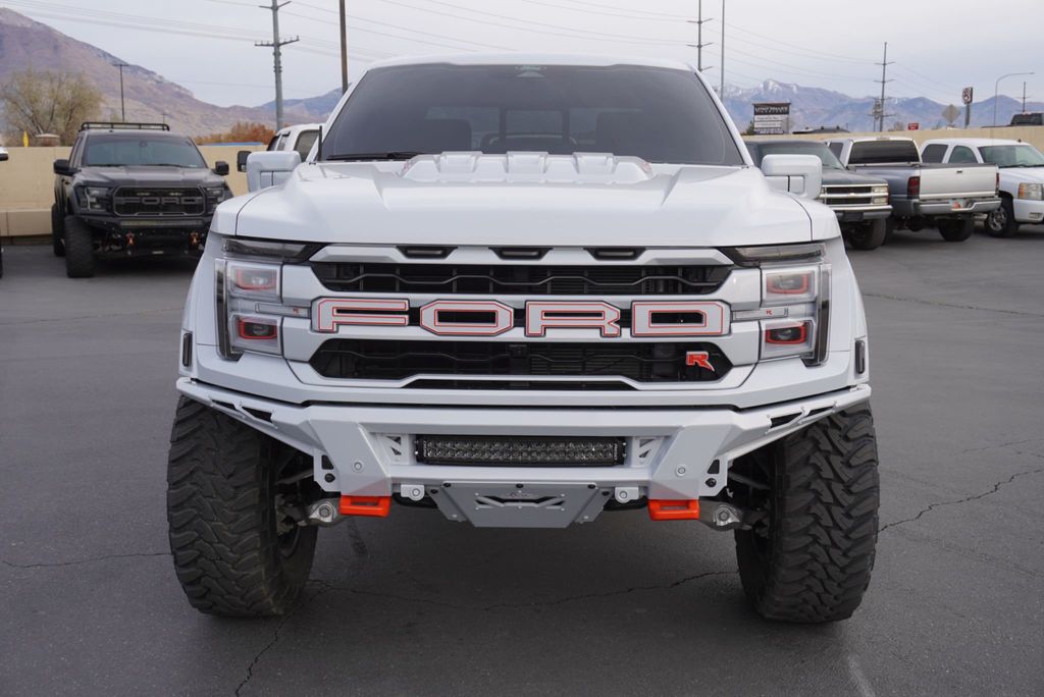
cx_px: 522
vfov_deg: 35.5
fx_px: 1088
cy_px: 348
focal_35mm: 38
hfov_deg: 51.3
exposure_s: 1/125
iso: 100
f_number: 6.3
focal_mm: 25
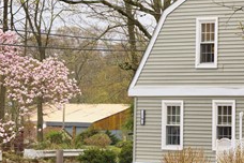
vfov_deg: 9.6
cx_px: 515
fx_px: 969
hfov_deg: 12.4
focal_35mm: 143
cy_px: 85
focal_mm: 30
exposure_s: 1/125
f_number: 7.1
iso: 400
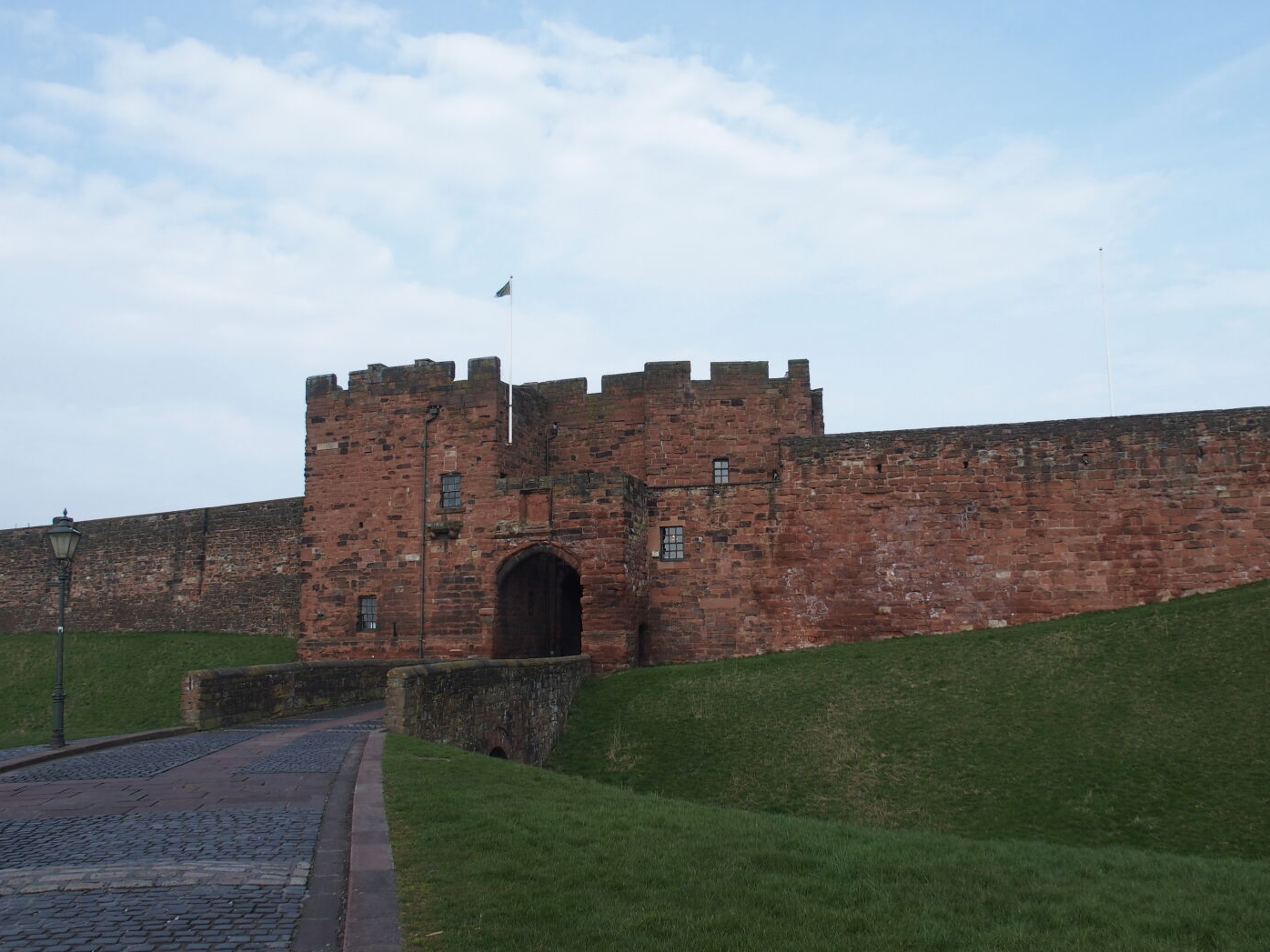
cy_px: 475
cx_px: 643
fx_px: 1211
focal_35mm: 33
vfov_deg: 42.9
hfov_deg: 55.4
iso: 100
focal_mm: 6.7
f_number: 3.5
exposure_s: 1/640
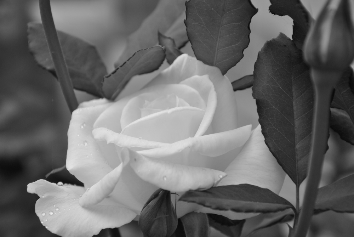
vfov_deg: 11.4
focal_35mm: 120
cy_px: 118
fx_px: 1181
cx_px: 177
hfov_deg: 17.0
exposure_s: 1/40
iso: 200
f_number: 8
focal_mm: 80
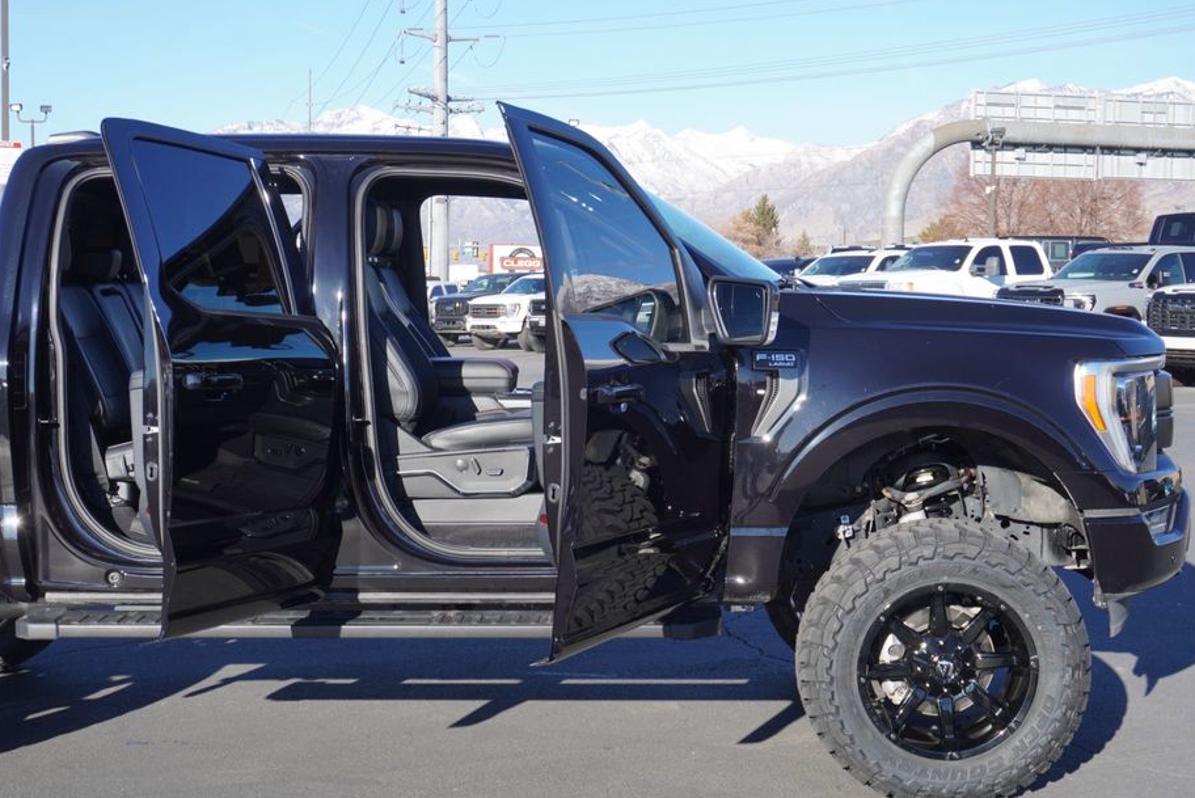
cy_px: 442
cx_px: 570
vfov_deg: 24.4
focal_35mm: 56
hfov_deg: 35.9
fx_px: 1845
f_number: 8
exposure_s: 1/160
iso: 100
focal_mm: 33
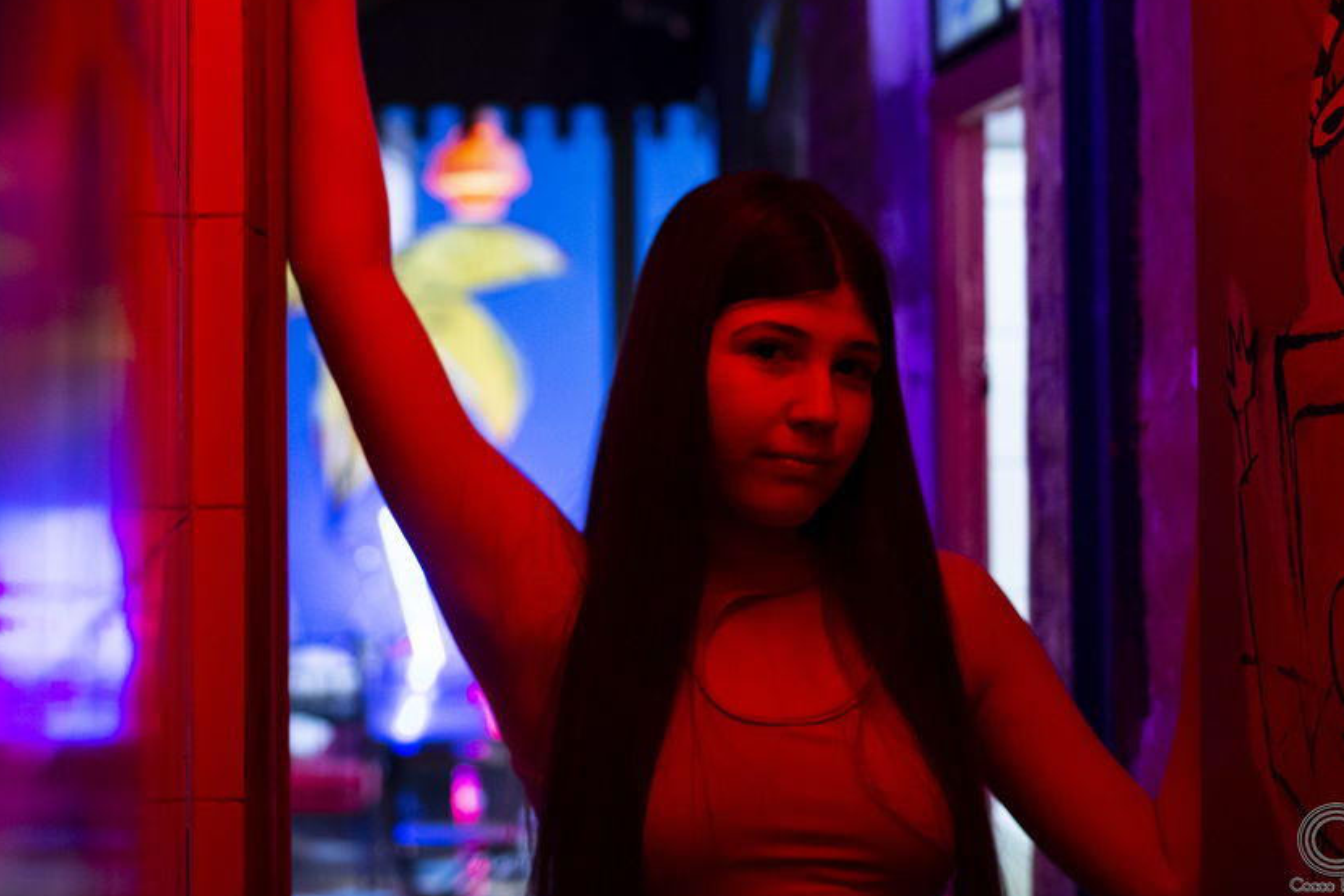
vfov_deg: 17.9
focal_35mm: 76
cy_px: 262
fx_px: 2827
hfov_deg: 26.6
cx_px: 470
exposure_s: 1/50
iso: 1000
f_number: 1.8
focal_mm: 35
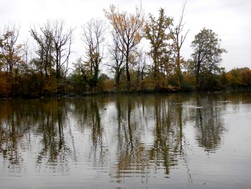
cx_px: 126
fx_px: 406
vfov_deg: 26.1
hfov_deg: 34.3
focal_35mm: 56
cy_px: 94
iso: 125
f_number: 4.4
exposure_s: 1/100
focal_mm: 10.1
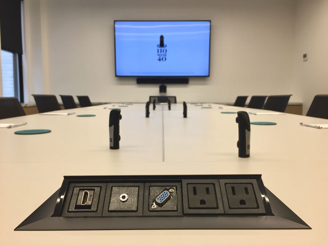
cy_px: 123
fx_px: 275
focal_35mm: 29
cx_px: 164
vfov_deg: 48.2
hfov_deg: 61.7
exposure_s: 1/40
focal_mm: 4.15
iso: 32
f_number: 2.2
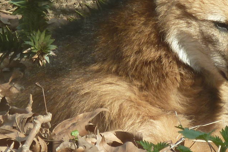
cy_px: 54
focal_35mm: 925
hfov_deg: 2.2
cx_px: 155
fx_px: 5858
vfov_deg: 1.5
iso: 100
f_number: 4.9
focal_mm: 49.2
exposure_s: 1/125
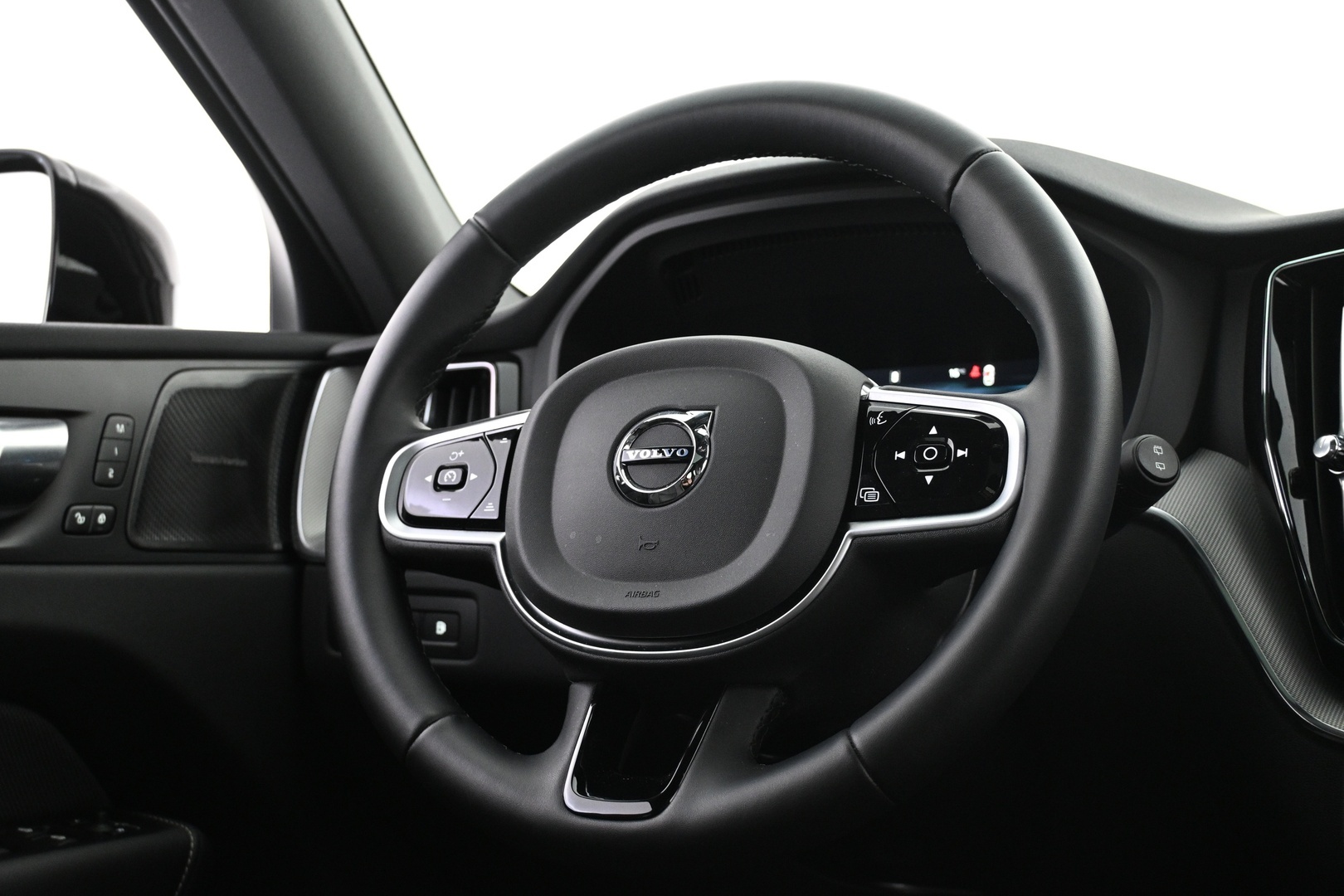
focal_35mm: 41
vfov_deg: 32.4
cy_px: 448
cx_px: 672
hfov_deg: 47.2
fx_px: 1540
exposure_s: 1/15
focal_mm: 27.5
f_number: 4.5
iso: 1600
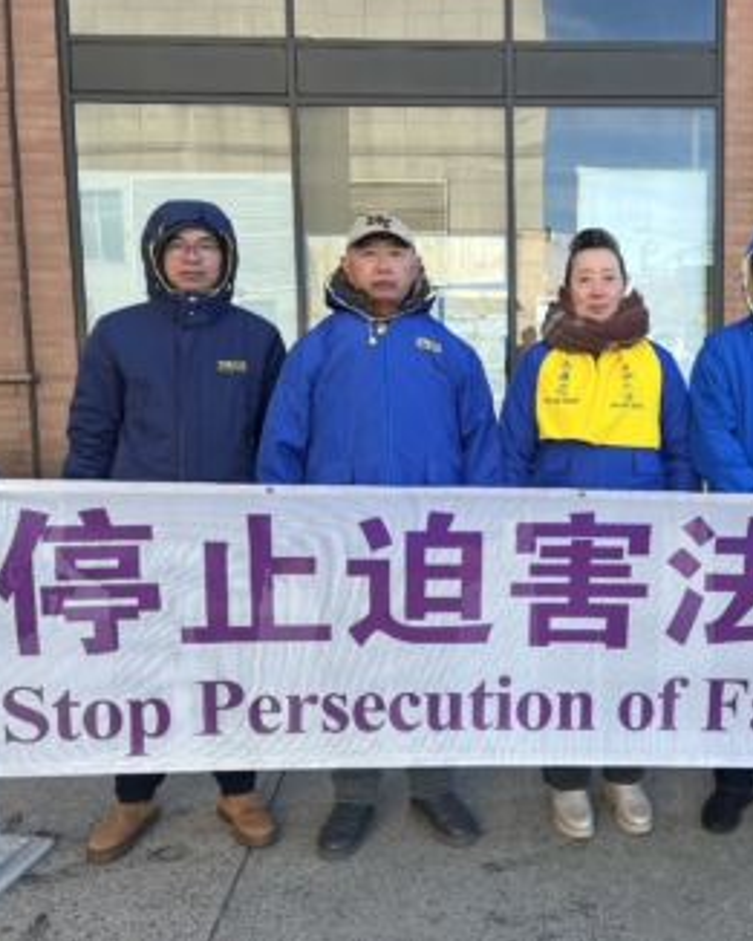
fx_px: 975
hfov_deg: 41.3
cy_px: 456
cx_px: 542
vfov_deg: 51.5
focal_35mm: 35
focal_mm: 5.1
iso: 50
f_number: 1.6
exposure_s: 1/550
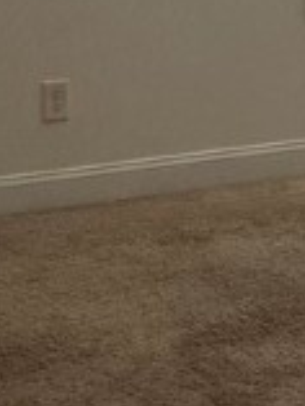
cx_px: 235
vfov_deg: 14.3
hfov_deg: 10.8
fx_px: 1607
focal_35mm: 137
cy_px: 67
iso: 400
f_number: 1.8
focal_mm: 3.99
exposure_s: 1/31
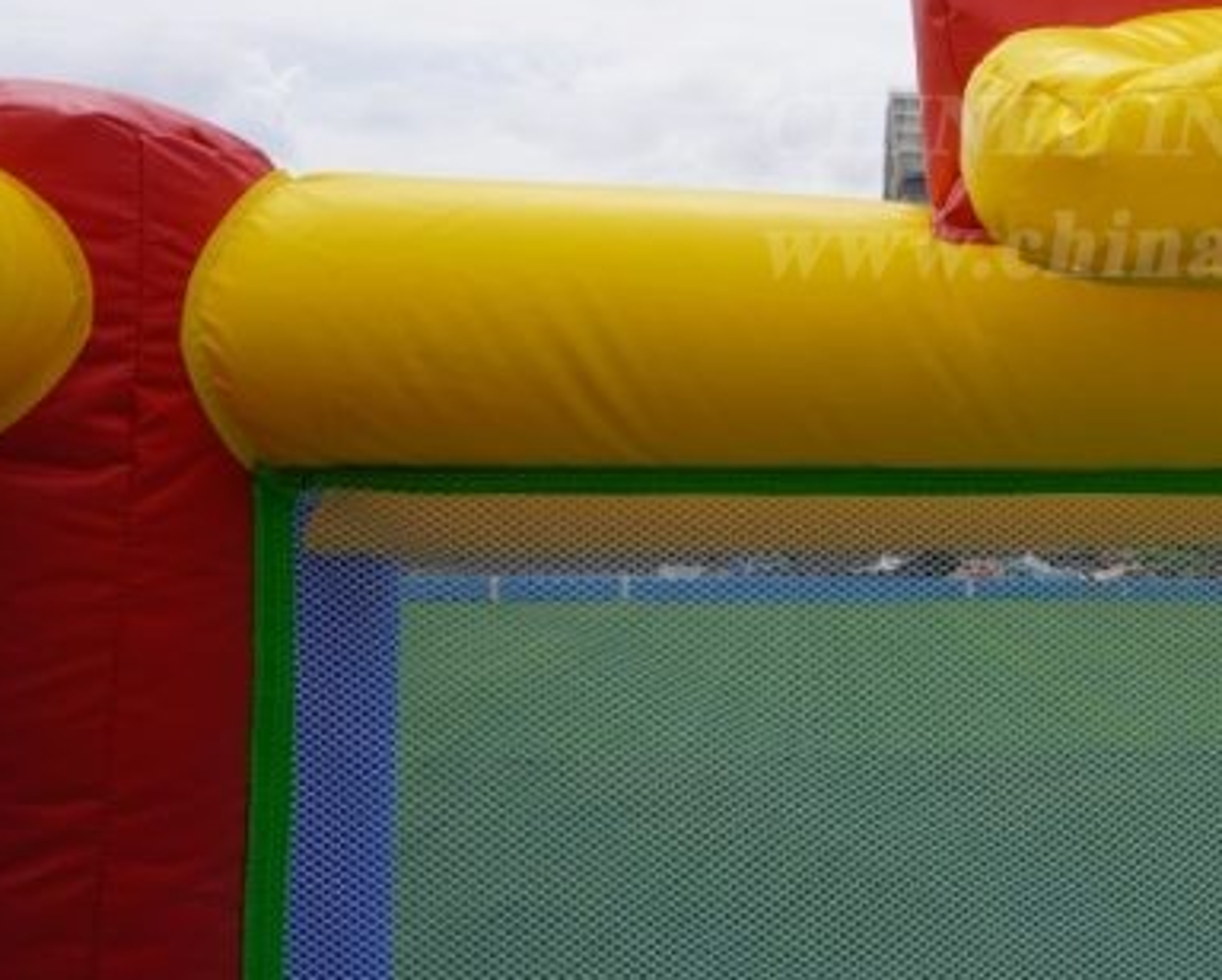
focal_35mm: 60
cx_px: 1340
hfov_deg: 28.6
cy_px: 186
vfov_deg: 25.0
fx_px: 2172
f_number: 10
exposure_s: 1/250
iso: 100
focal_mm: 16
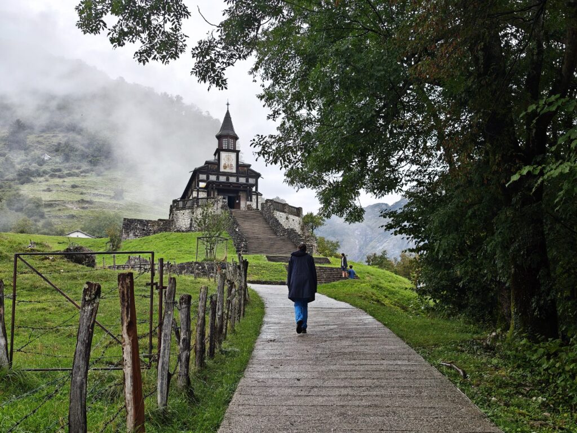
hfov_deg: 41.2
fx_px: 767
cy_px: 216
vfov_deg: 31.5
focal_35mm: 46
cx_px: 288
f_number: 2
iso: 50
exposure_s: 1/691
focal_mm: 8.72
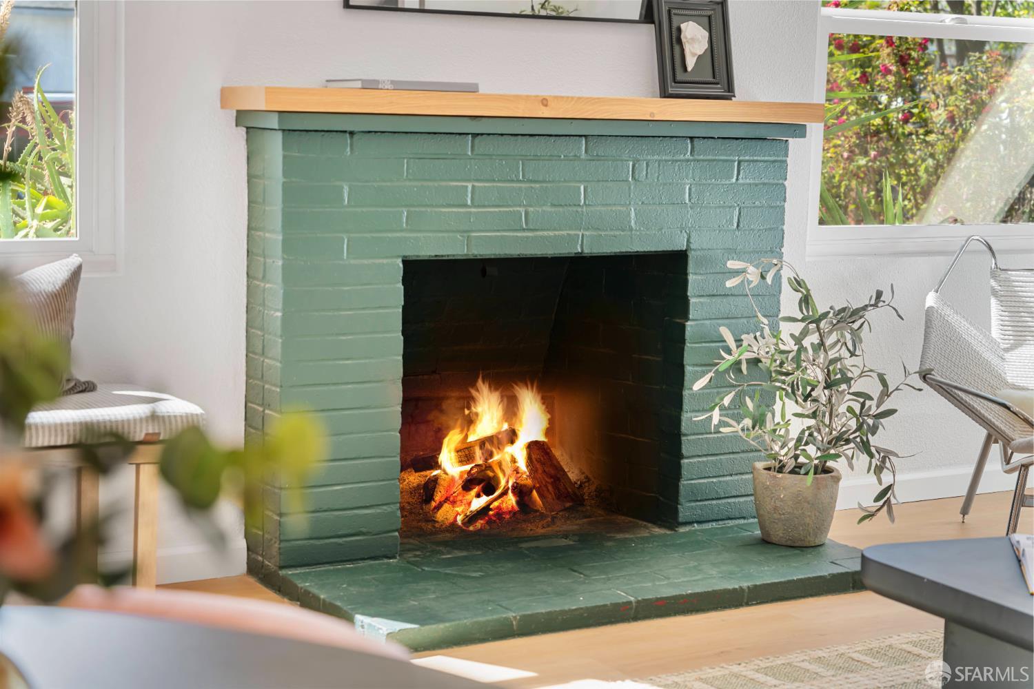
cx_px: 517
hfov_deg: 31.0
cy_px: 344
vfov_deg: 20.9
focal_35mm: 65
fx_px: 1867
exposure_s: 1/50
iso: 320
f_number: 4
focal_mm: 65
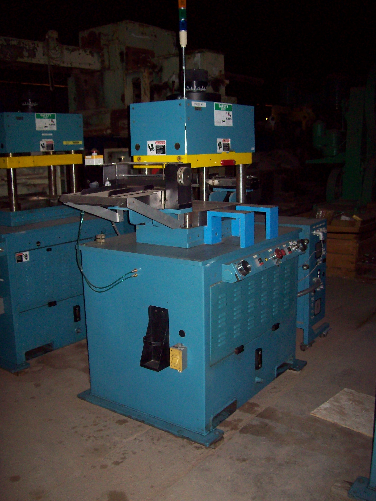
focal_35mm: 36
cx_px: 188
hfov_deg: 39.7
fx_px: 521
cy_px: 250
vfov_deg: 51.4
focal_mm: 6
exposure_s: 1/64
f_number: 2.7
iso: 200
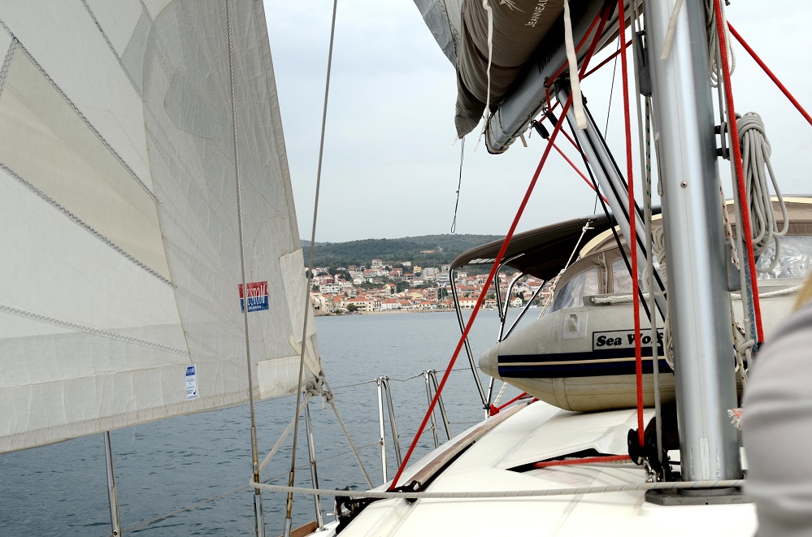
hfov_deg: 37.9
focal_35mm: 52
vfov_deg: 25.6
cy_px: 268
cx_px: 406
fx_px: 1181
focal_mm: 35
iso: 100
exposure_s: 1/250
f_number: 8
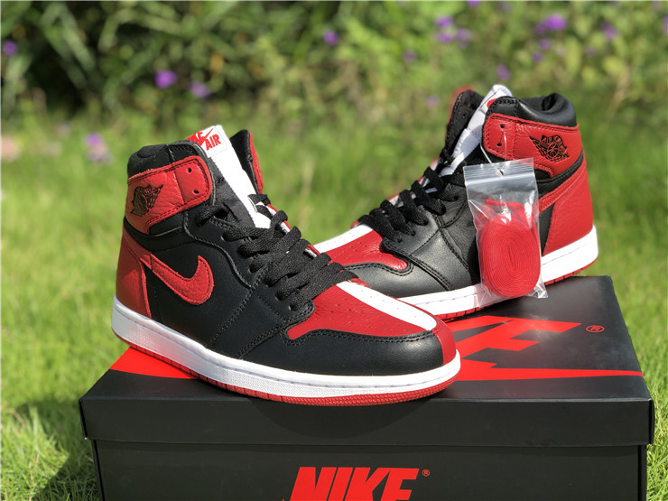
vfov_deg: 28.0
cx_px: 334
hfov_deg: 36.8
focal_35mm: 52
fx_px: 1003
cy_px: 250
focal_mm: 6
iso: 16
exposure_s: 1/631
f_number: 2.4
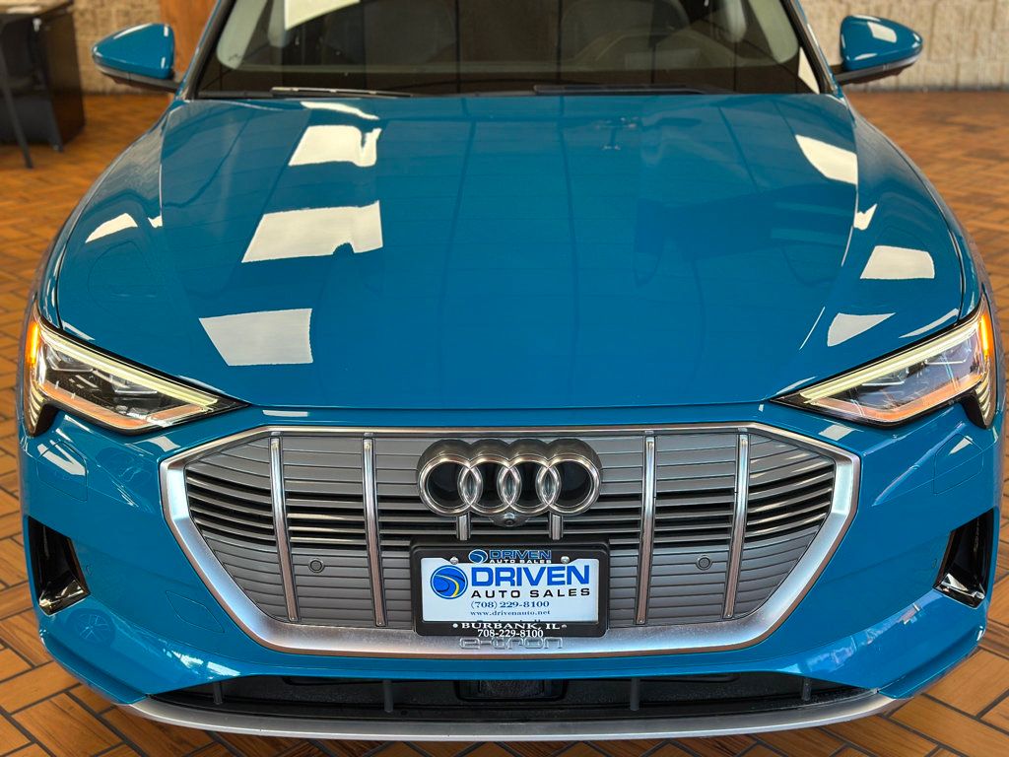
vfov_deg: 30.3
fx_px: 1399
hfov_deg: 39.7
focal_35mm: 48
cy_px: 378
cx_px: 504
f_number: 1.78
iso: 100
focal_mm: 6.86
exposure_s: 1/120
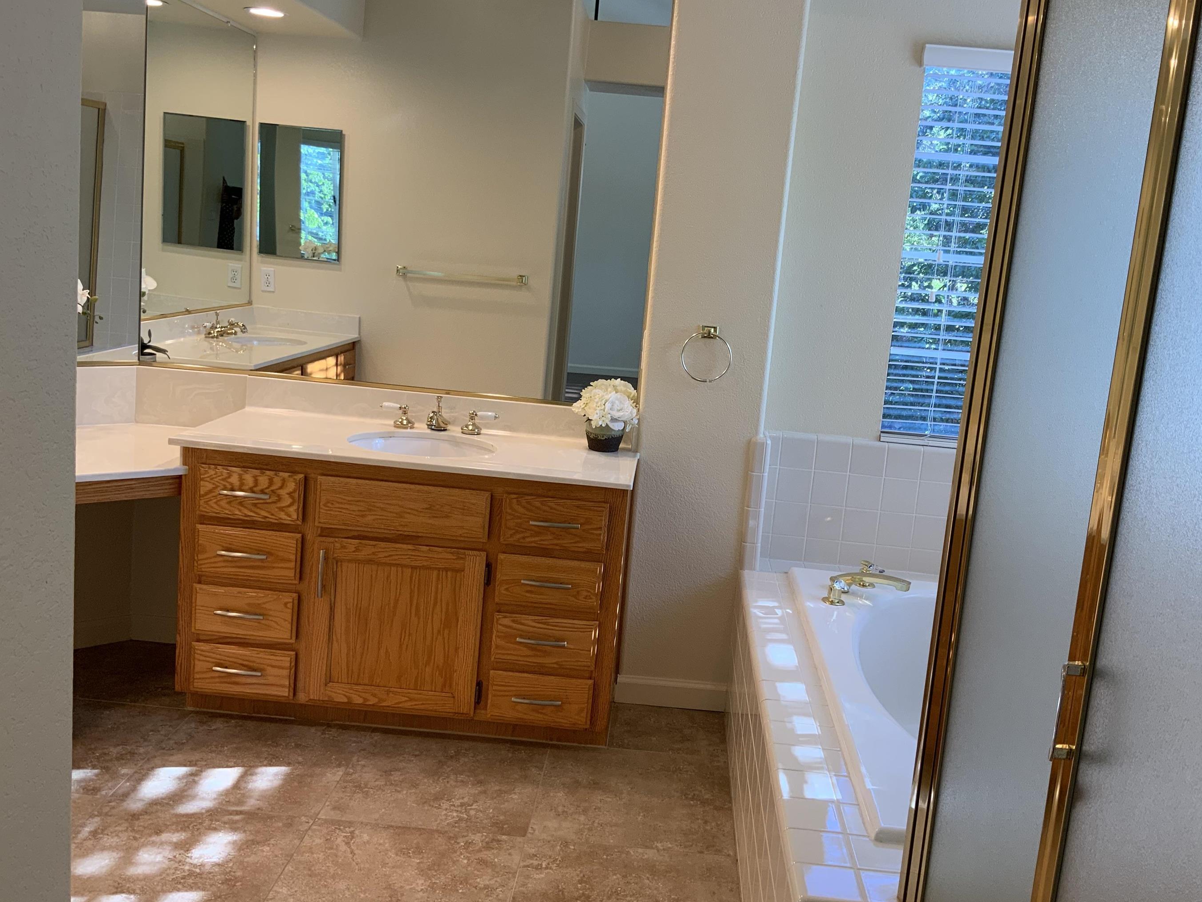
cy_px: 413
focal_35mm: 33
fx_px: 1146
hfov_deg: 55.2
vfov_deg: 42.9
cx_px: 662
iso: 32
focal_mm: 3
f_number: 1.8
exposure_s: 1/60
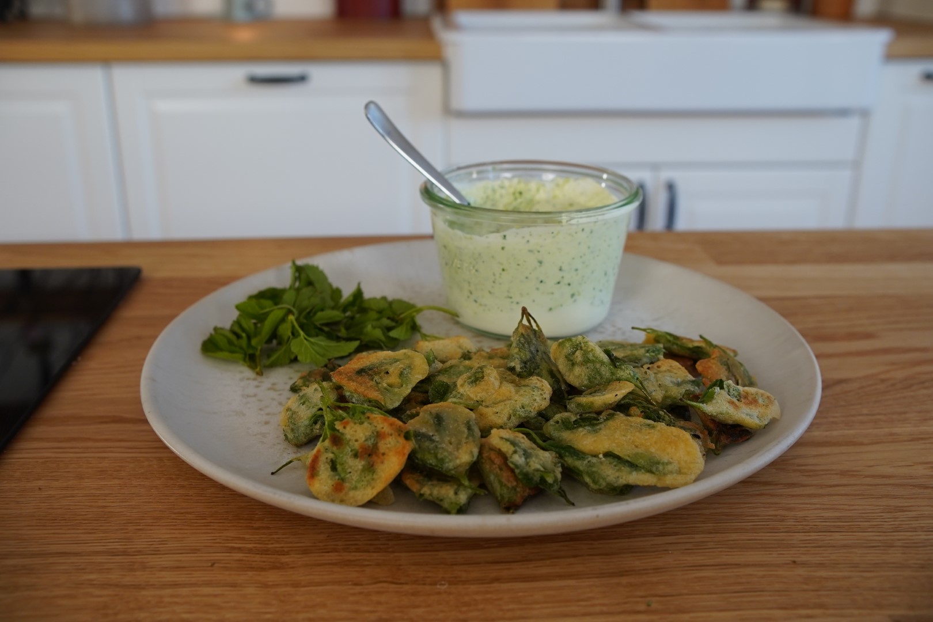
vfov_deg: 38.9
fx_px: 881
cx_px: 466
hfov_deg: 55.8
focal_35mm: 34
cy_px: 311
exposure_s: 1/160
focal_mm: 23
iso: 640
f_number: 4
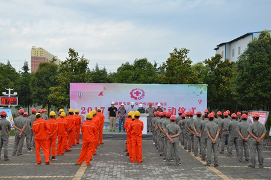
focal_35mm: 60
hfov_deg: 33.5
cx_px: 136
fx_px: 451
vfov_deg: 22.5
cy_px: 90
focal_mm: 40
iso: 140
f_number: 8
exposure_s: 1/250
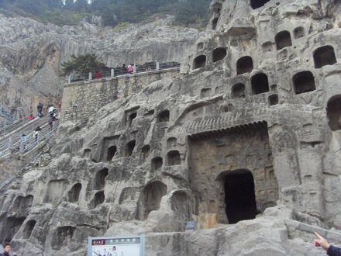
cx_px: 170
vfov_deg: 36.8
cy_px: 128
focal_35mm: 39
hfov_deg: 47.9
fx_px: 384
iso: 100
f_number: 3.5
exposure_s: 1/90
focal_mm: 6.6
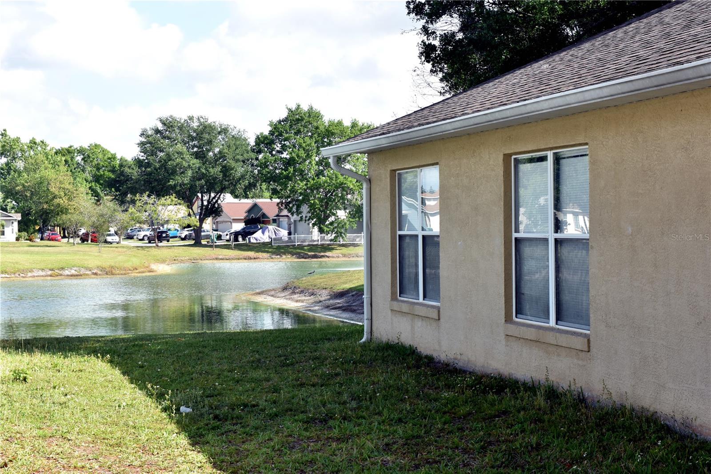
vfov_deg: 19.5
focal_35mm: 70
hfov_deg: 28.8
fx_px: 1383
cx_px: 356
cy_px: 237
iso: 800
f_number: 16
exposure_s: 1/250
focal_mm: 70
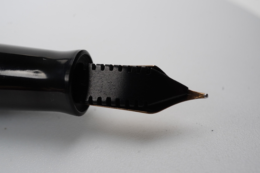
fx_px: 325
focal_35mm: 45
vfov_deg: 29.9
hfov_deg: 43.6
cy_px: 86
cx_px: 130
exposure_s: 1/100
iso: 400
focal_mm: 30
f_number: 20
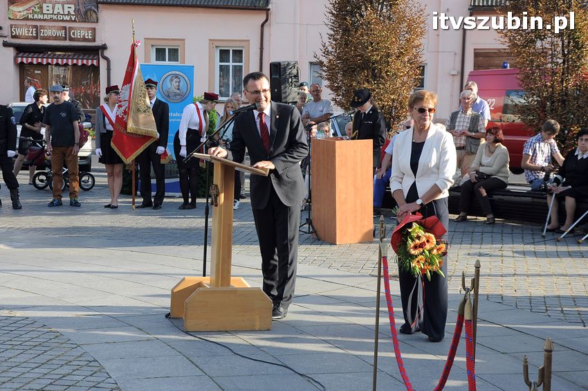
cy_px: 196
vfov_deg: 20.1
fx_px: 1101
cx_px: 294
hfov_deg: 29.9
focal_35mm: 68
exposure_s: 1/250
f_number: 8
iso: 400
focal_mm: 45
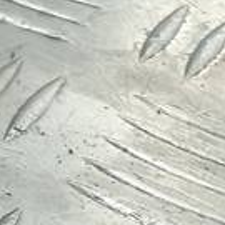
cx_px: -573
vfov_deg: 10.2
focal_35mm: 168
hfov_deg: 8.0
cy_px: -42
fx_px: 1235
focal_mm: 4.6
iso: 80
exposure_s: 1/50
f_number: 1.8
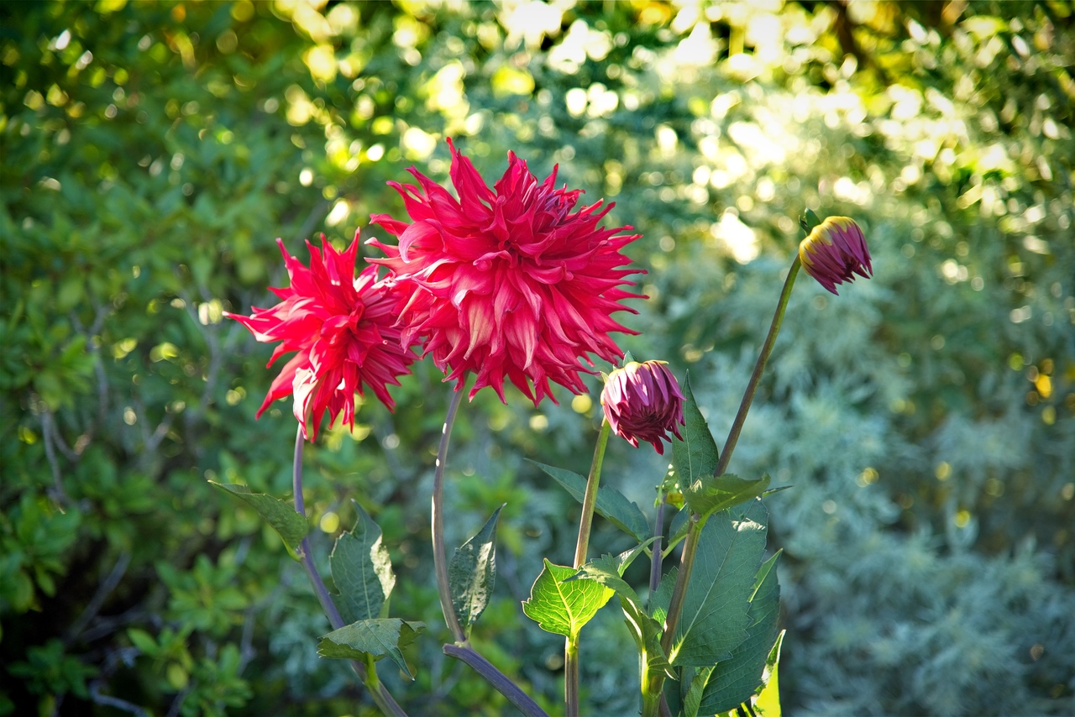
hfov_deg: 17.1
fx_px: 3584
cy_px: 358
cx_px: 538
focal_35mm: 120
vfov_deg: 11.4
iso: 450
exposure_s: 1/250
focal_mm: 120
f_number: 4
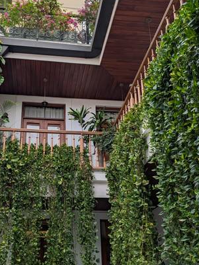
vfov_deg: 48.4
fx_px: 291
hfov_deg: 37.5
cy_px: 170
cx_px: 74
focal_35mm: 38
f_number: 1.68
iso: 21
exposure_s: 1/199
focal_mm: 6.9
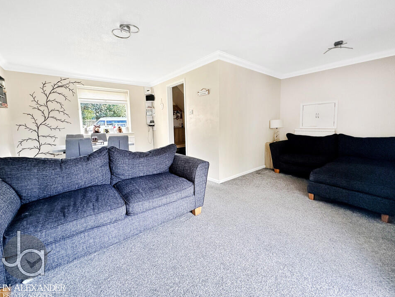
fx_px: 171
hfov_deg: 98.2
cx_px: 199
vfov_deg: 81.7
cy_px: 140
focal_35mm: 15
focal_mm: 2.22
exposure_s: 1/99
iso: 100
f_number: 2.2
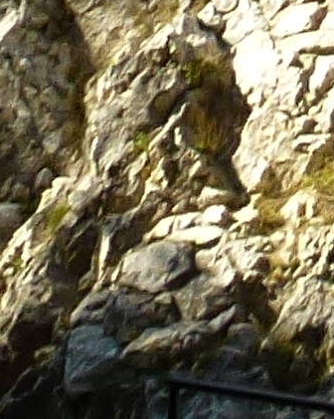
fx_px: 4715
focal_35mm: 381
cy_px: -930
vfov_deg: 4.8
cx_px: 1314
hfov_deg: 3.8
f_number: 3.8
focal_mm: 6.8
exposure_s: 1/320
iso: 100
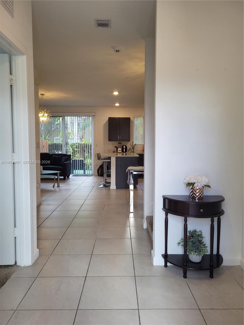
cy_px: 162
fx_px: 244
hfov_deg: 53.1
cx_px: 122
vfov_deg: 67.3
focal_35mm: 26
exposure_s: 1/120
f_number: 1.8
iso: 100
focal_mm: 5.4
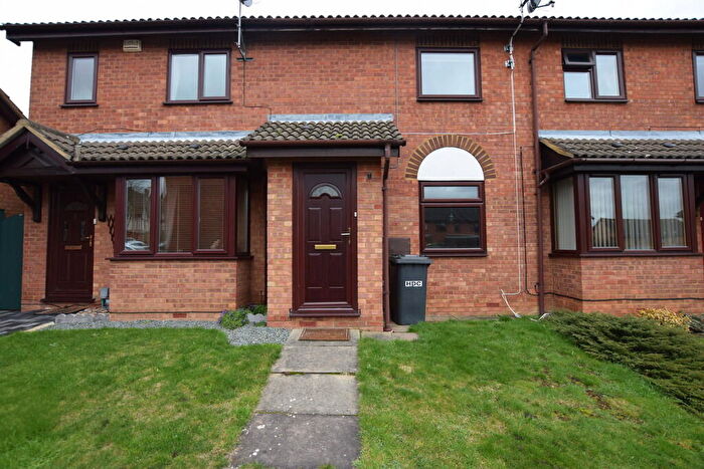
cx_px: 352
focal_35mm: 15
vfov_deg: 77.4
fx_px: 293
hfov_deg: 100.4
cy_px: 234
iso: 400
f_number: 5.6
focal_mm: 10
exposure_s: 1/125
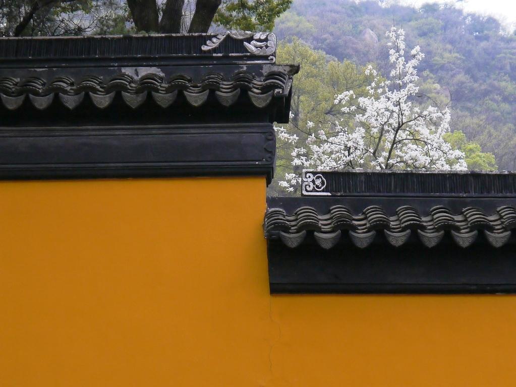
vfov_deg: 20.5
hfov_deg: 27.0
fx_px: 1074
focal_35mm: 72
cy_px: 194
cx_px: 258
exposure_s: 1/60
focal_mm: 18
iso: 200
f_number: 4.1
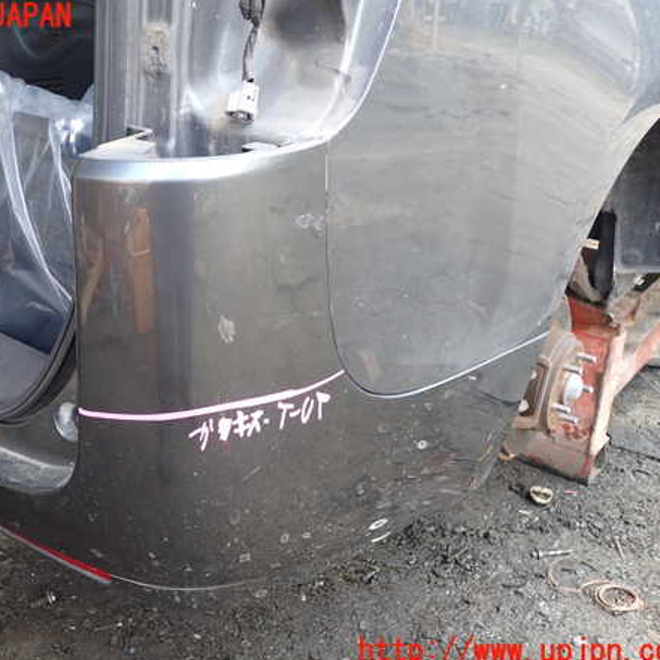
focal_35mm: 36
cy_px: 334
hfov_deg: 45.7
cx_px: 248
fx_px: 777
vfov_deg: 46.0
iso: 125
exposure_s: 1/60
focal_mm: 5.4
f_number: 2.3
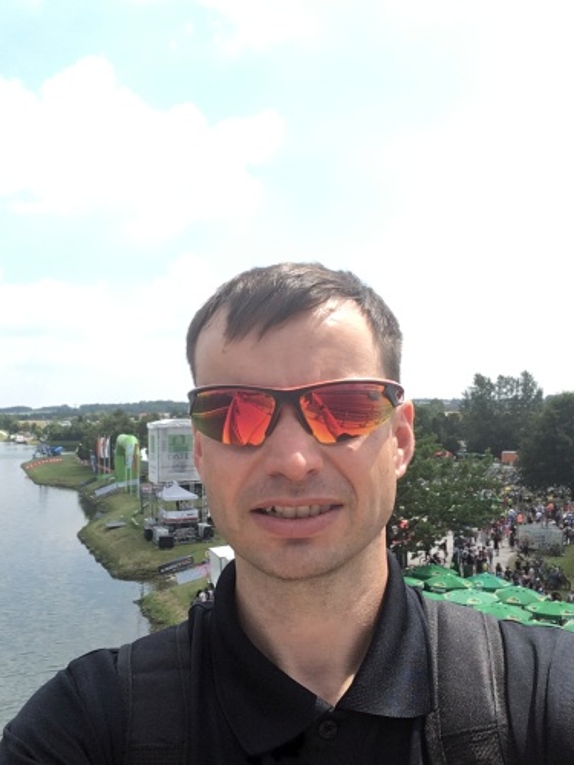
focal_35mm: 31
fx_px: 685
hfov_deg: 45.4
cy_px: 382
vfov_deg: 58.4
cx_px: 287
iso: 50
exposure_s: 1/1151
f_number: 2.4
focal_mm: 2.15
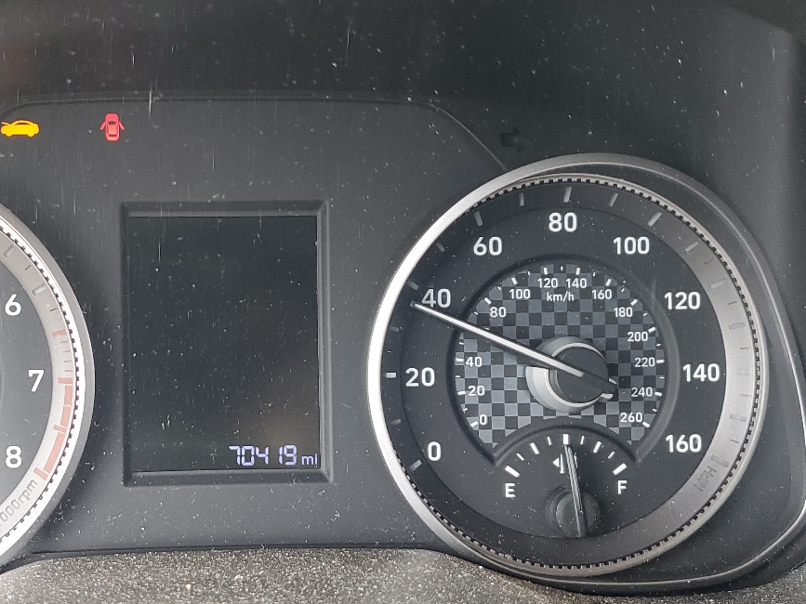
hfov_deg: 38.4
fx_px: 1117
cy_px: 314
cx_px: 182
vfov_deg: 30.3
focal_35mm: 48
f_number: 1.5
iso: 93
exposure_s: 1/60.2
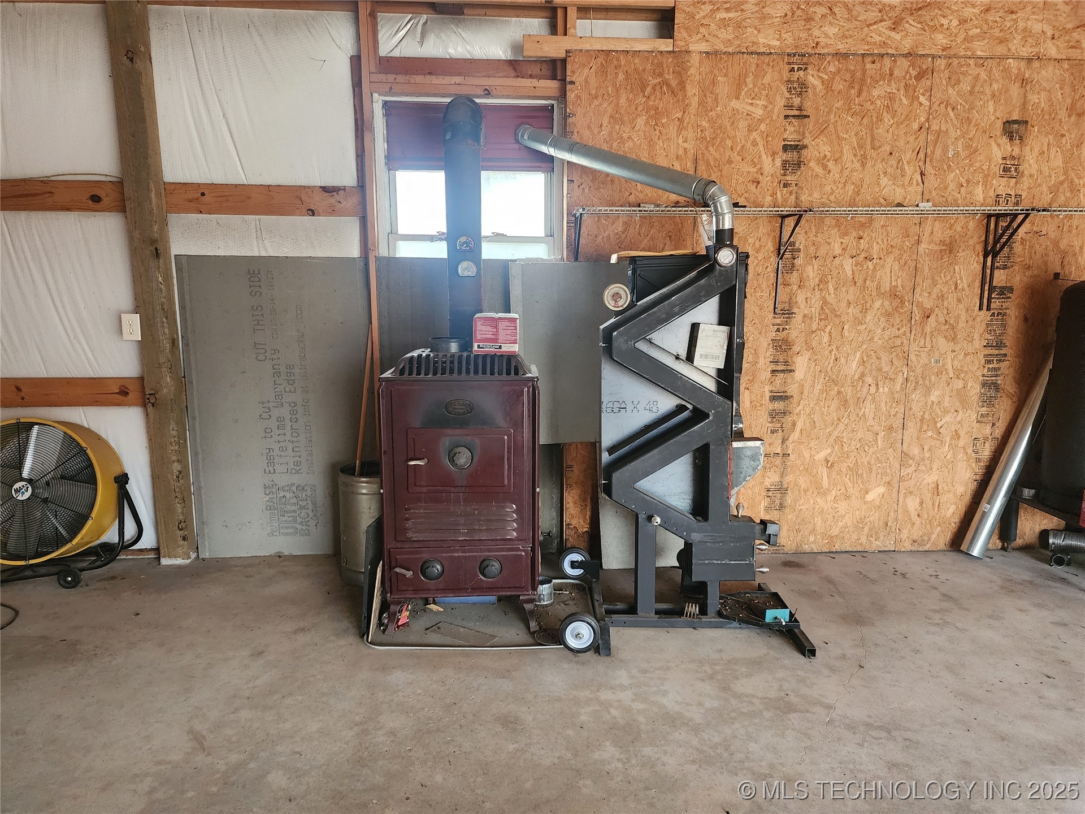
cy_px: 407
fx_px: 721
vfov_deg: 58.9
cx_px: 542
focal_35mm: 23
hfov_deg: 73.9
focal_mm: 6.4
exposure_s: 1/120
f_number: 1.8
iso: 800
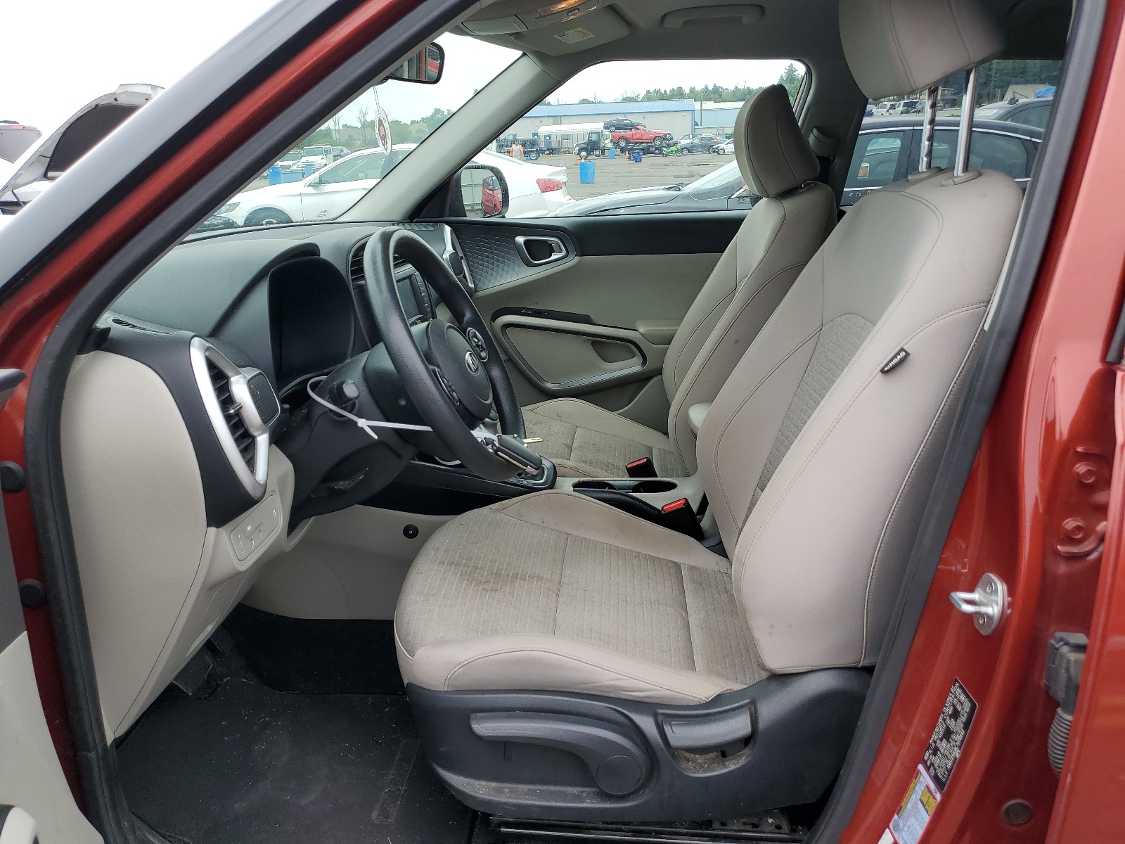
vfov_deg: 53.1
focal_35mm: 26
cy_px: 422
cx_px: 562
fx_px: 845
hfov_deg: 67.3
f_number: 1.5
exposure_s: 1/909
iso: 50
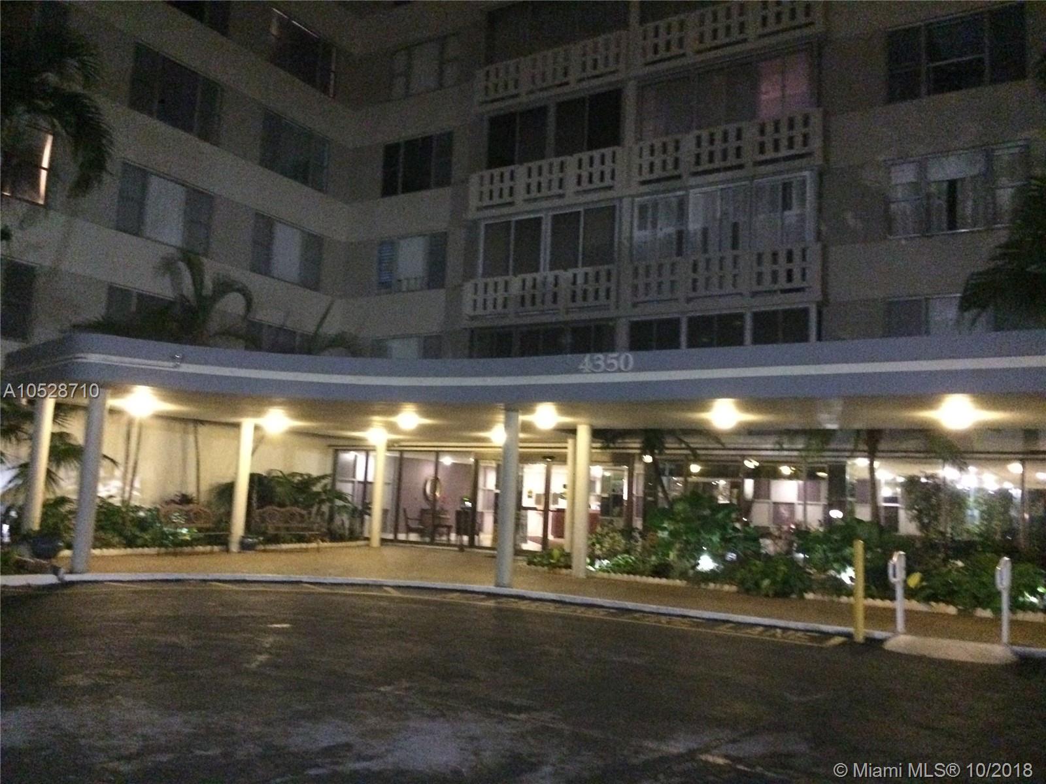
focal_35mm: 29
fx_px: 876
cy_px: 392
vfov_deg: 48.2
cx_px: 523
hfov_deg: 61.7
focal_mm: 4.15
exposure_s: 1/16
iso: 1250
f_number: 2.2
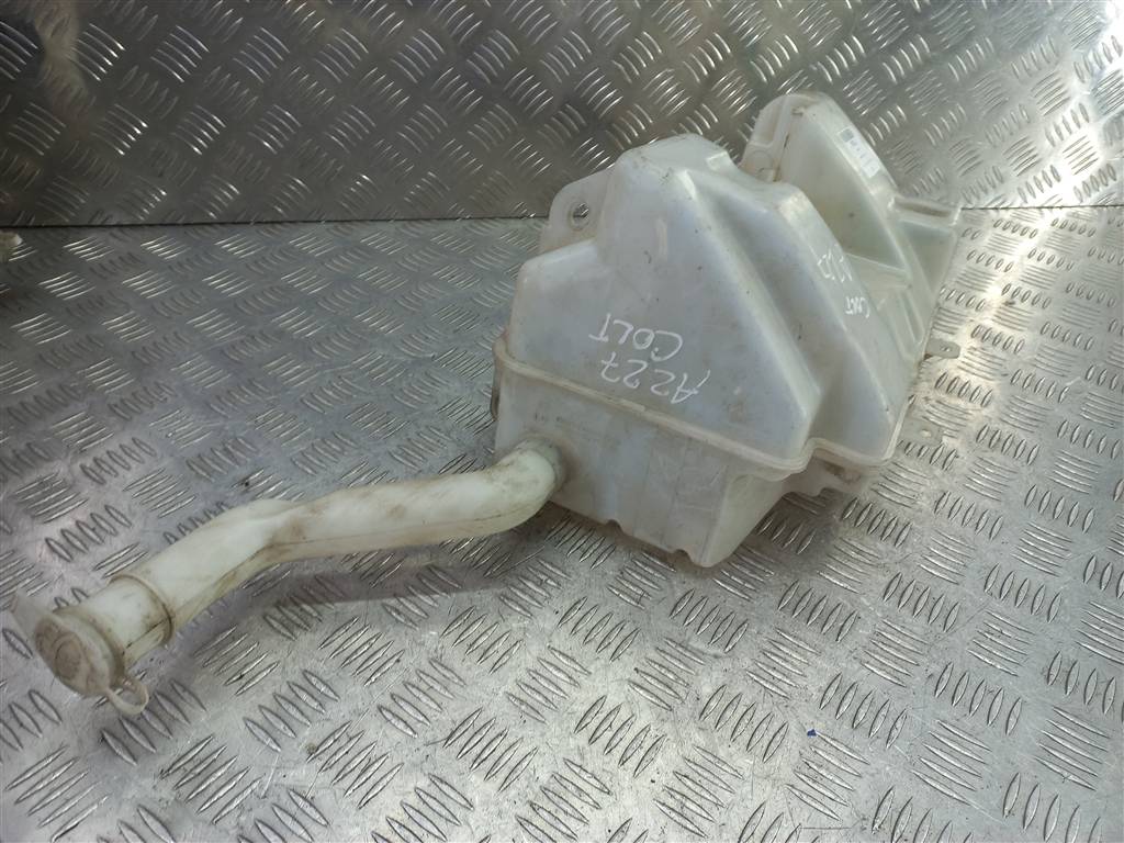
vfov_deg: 54.9
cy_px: 422
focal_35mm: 25
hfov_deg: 69.4
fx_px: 812
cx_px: 562
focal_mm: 4.6
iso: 50
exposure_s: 1/50
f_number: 1.8
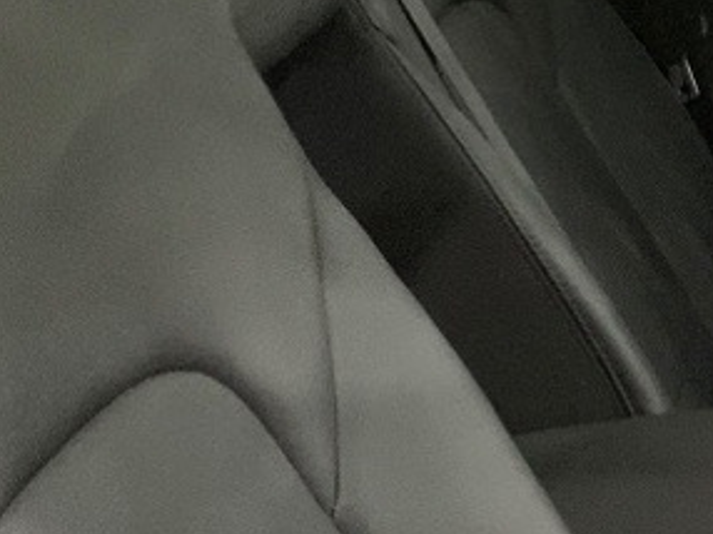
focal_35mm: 91
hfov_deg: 19.6
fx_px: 1873
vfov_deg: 16.2
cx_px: 960
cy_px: 235
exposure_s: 1/15
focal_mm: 4.25
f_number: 1.8
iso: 800
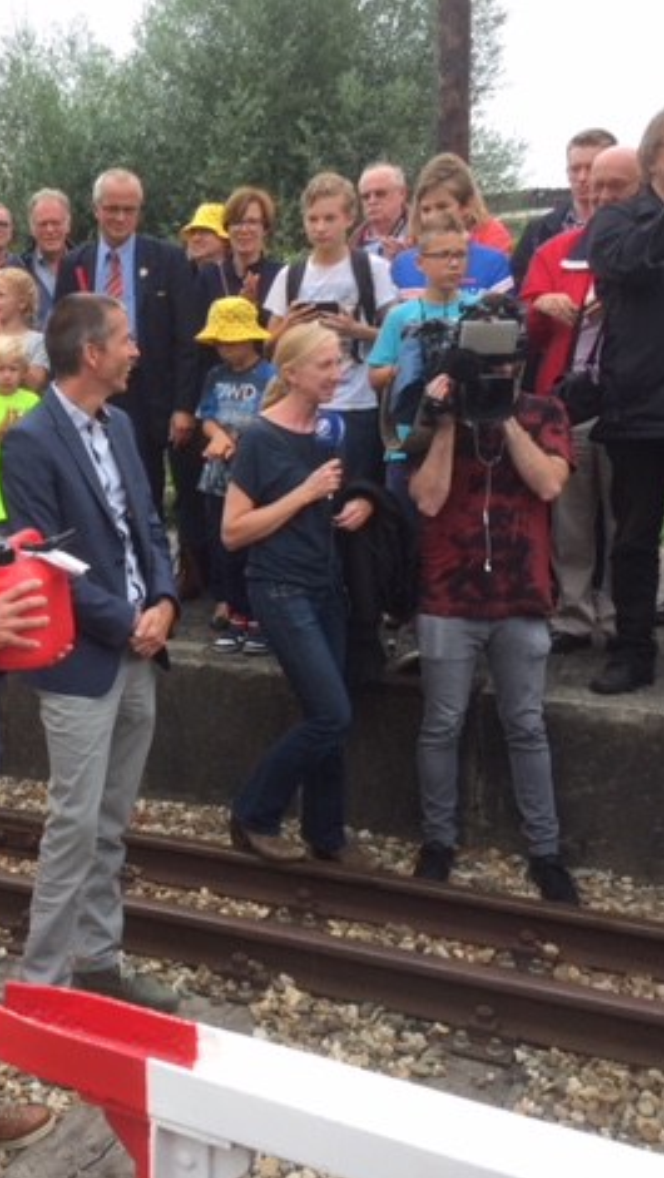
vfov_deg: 47.3
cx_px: 48
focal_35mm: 43
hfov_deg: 26.7
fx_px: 1344
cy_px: 597
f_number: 2.2
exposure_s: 1/196
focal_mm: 4.15
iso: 32
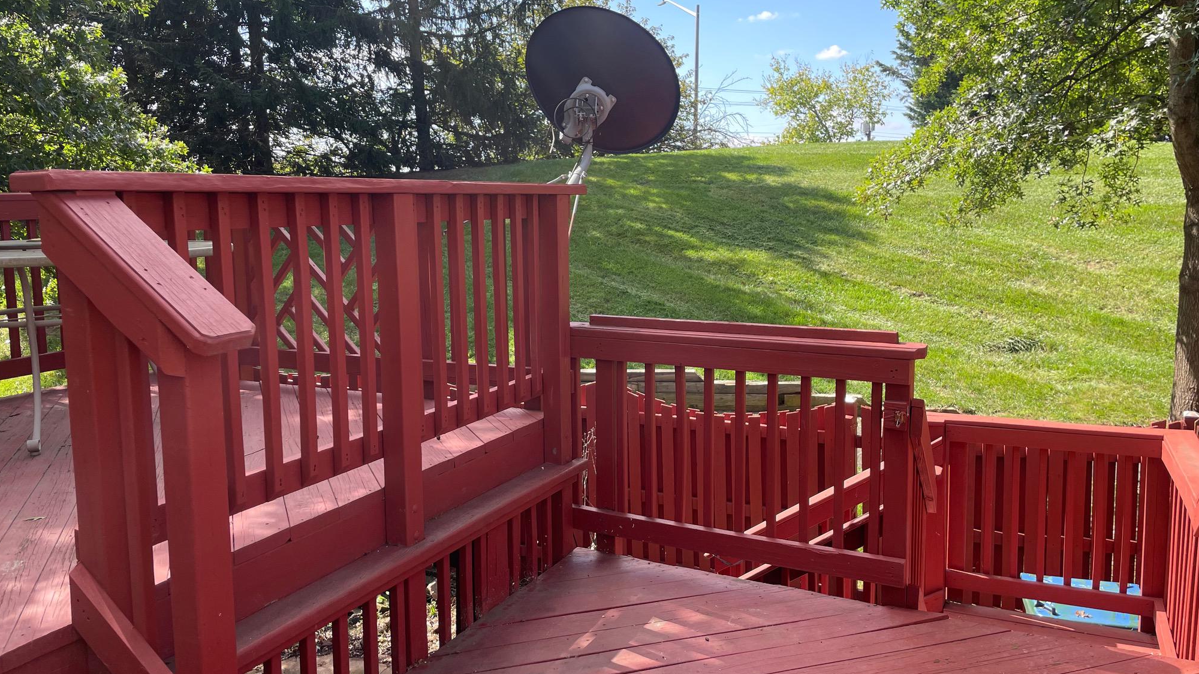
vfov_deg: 40.2
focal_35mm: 29
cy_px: 333
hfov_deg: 66.1
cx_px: 607
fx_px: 922
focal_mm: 4.2
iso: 32
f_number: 1.6
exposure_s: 1/578
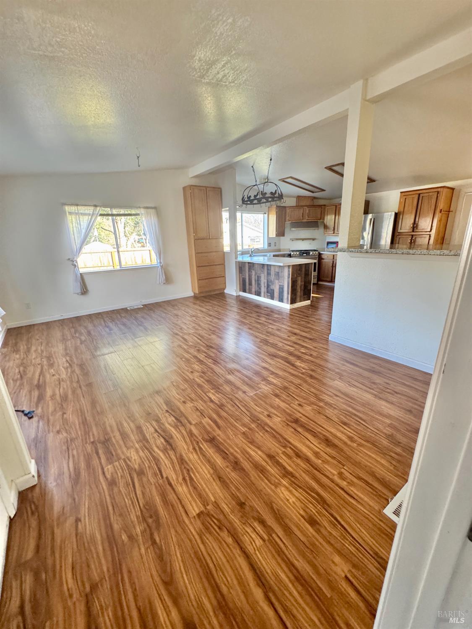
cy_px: 314
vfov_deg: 102.1
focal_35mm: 14
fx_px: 255
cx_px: 236
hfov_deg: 85.7
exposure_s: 1/99
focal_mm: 2.22
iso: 320
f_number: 2.2
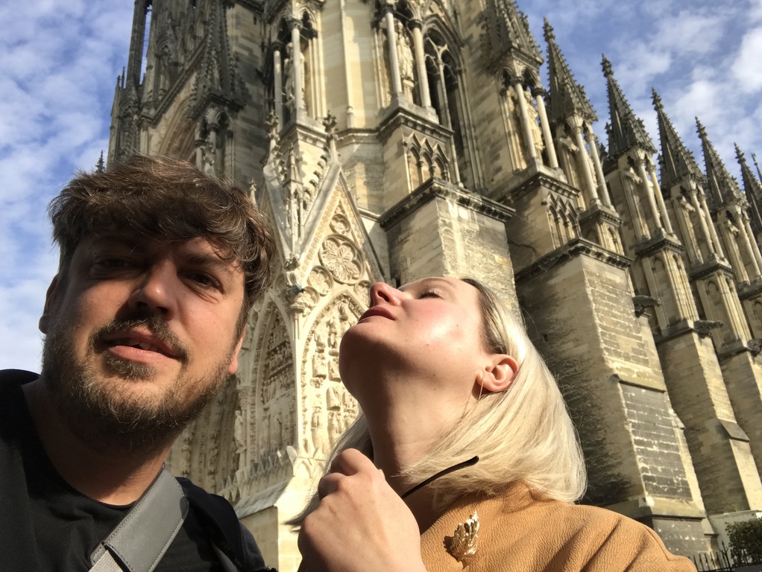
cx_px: 381
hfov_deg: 56.8
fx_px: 705
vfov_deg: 44.2
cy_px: 286
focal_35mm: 32
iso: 25
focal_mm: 2.87
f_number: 2.2
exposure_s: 1/833
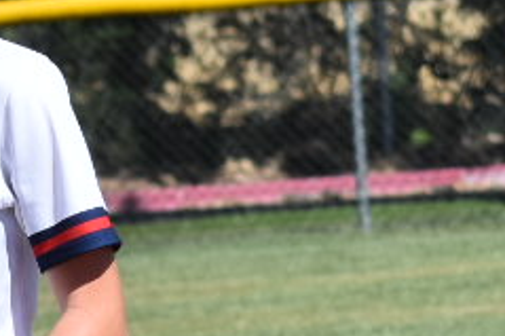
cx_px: -351
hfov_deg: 2.1
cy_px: 203
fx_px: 13561
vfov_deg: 1.4
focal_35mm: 967
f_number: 8
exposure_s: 1/2000
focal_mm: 95
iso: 400
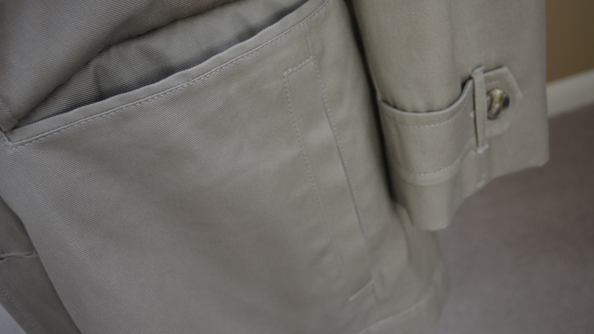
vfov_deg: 29.0
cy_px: 144
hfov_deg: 49.4
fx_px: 646
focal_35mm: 41
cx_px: 297
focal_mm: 26
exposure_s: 1/60
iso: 400
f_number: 4.2
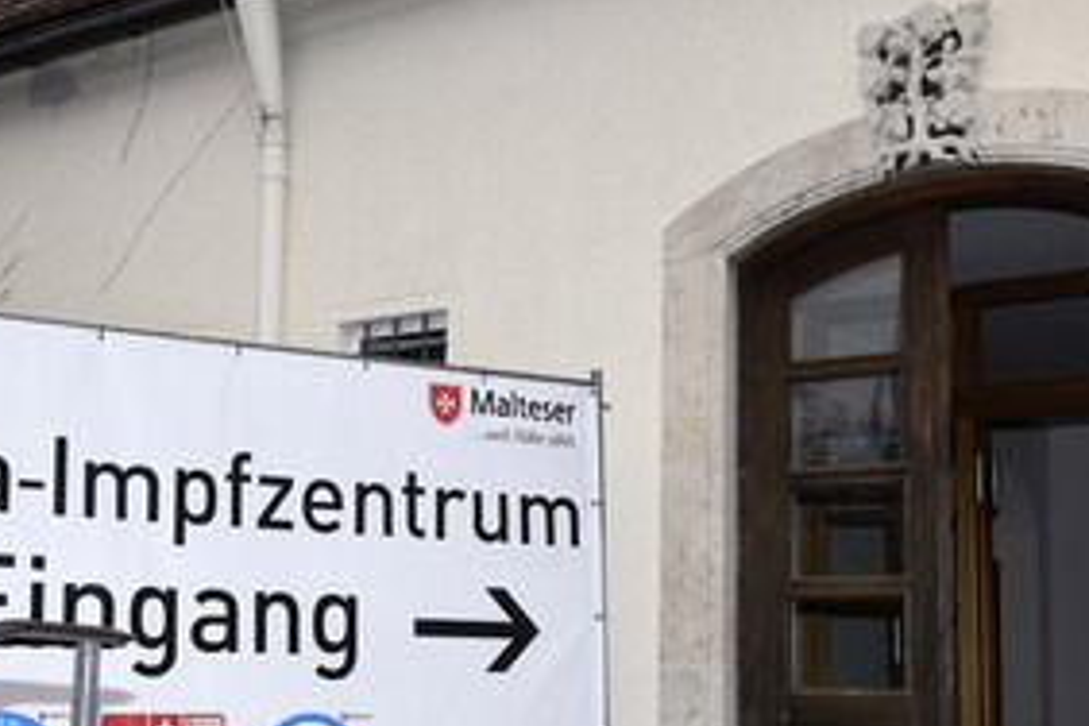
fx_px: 1694
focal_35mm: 56
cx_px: 380
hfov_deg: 35.4
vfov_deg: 24.0
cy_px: 502
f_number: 6.3
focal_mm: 35
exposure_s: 1/125
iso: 640
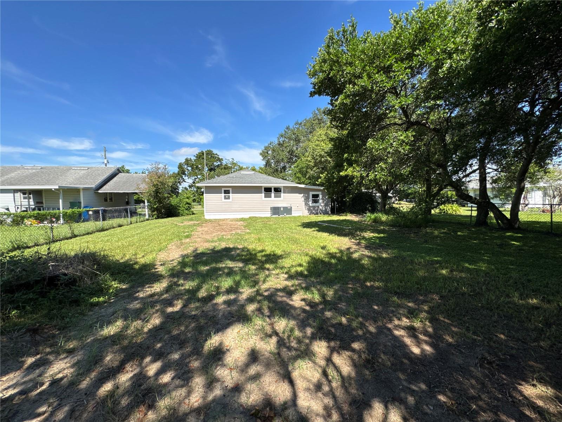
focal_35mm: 14
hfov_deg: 102.1
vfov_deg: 85.7
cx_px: 281
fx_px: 227
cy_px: 211
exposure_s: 1/1346
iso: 40
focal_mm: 2.22
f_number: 2.2
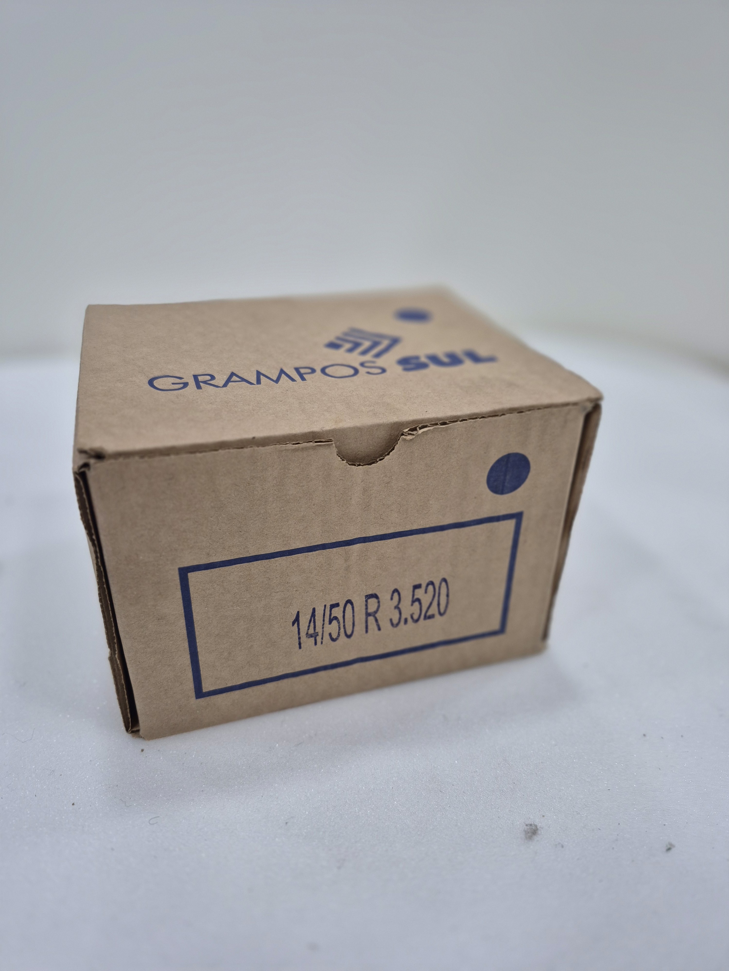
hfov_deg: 58.9
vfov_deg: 73.9
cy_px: 486
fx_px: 646
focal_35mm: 23
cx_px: 364
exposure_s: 1/120
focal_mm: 5.4
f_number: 1.8
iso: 160
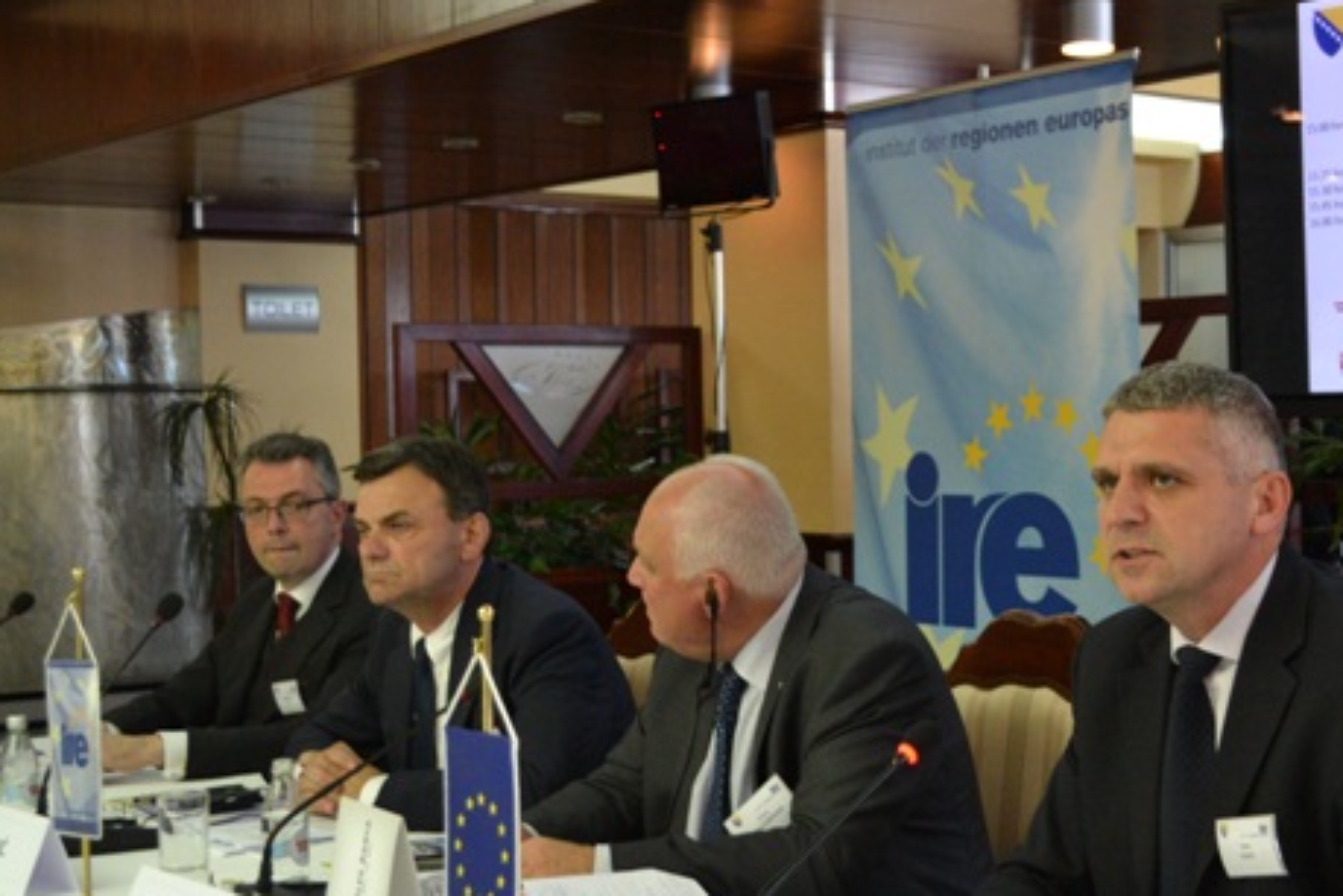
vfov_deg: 22.4
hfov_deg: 32.8
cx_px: 872
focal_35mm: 61
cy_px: 502
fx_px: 2264
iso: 2200
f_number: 4.5
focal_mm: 29
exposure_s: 1/60
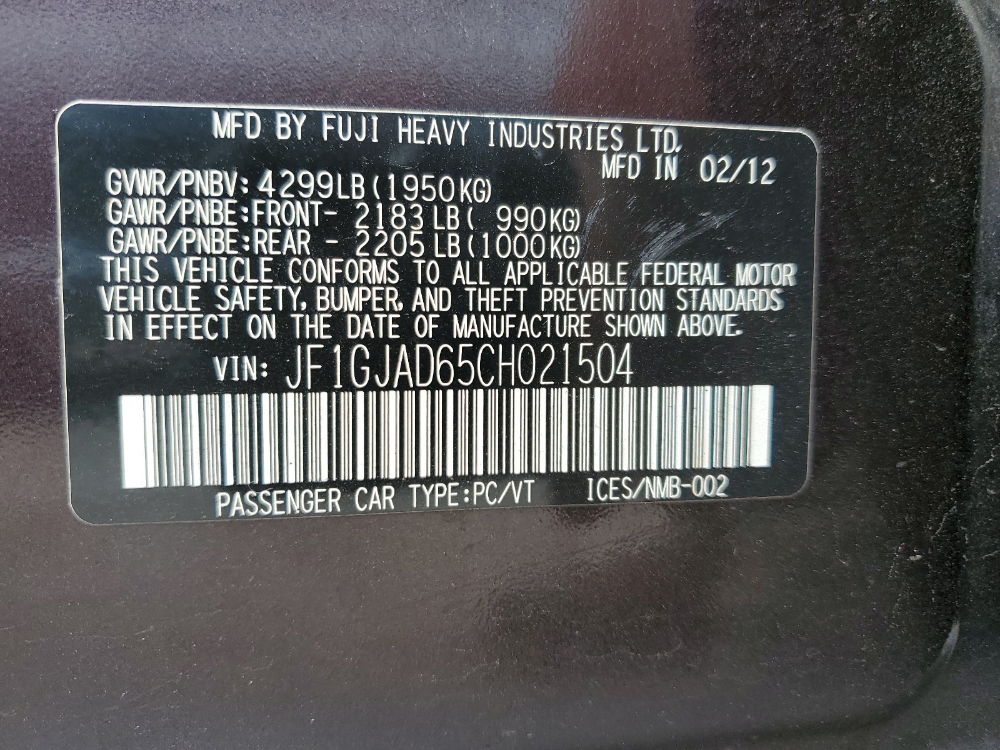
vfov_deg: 53.1
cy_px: 375
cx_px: 500
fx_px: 751
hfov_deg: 67.3
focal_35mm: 26
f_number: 1.5
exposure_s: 1/147
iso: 50
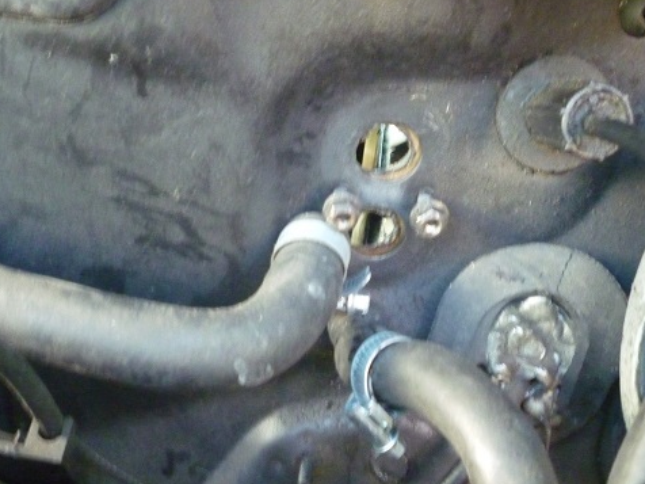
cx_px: 299
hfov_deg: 47.8
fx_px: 727
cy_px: 319
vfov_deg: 36.5
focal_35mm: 39
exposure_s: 1/25
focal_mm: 5.2
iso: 800
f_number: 3.3
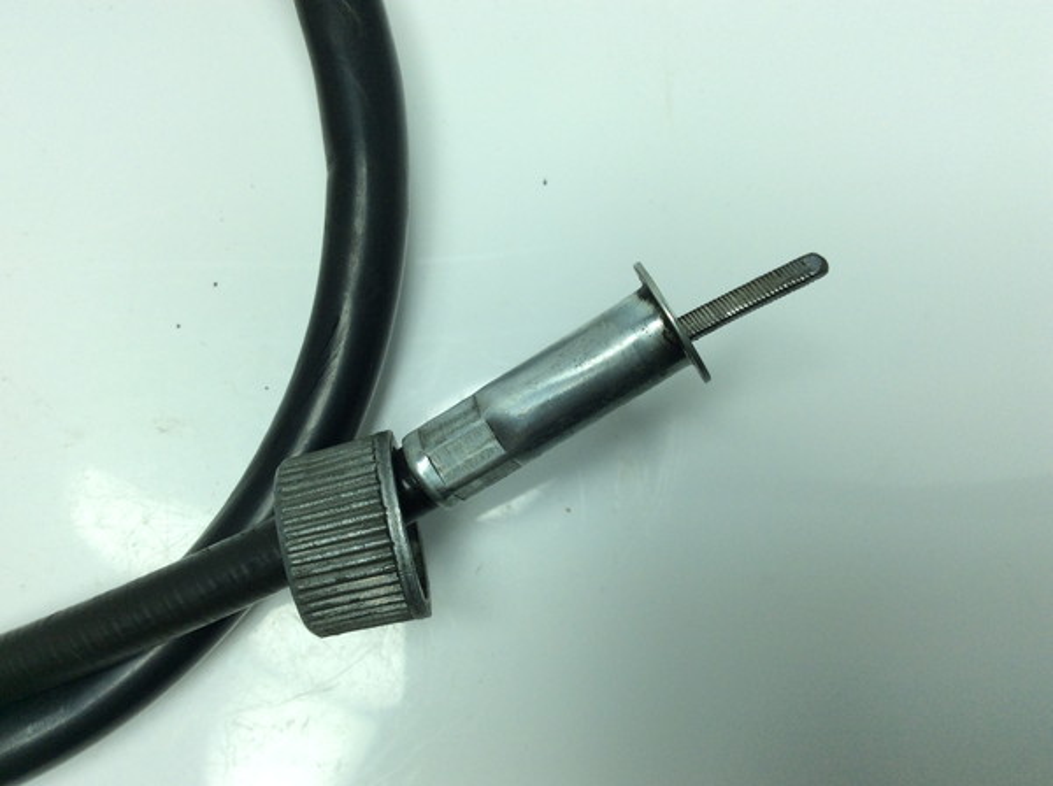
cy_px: 393
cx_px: 526
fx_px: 972
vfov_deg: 44.0
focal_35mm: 32
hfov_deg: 56.9
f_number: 2.4
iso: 32
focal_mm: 3.3
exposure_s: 1/457
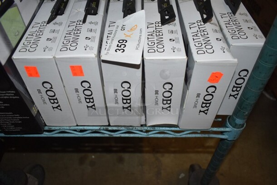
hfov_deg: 61.9
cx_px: 138
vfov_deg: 43.7
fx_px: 231
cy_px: 92
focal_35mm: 30
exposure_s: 1/125
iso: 320
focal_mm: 20
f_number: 3.5
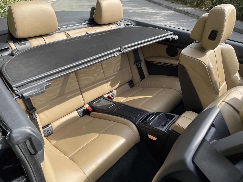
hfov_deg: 67.3
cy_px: 91
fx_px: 183
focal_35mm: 26
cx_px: 122
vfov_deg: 53.1
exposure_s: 1/910
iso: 32
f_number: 1.6
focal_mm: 4.2
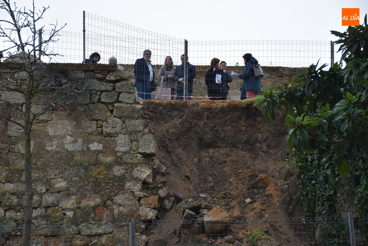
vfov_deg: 13.1
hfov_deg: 19.4
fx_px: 1074
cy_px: 123
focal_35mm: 105
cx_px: 184
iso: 560
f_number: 5
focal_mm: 70
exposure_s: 1/250
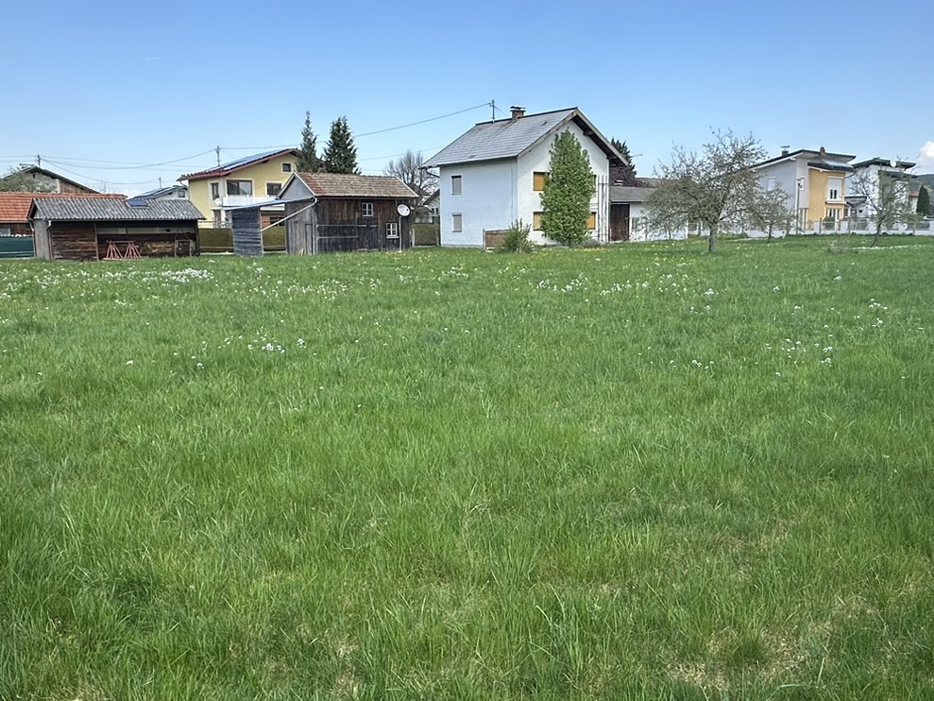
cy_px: 329
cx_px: 514
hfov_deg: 61.5
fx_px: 783
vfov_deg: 48.2
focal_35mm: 29
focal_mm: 2.22
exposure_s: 1/1033
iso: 40
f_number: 2.2
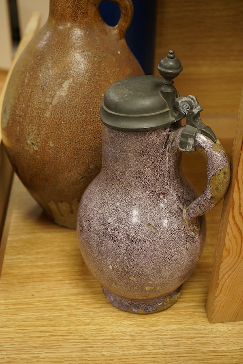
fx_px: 456
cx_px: 122
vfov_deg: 43.6
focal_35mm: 45
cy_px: 182
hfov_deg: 29.9
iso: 1250
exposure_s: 1/125
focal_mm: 30
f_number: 7.1
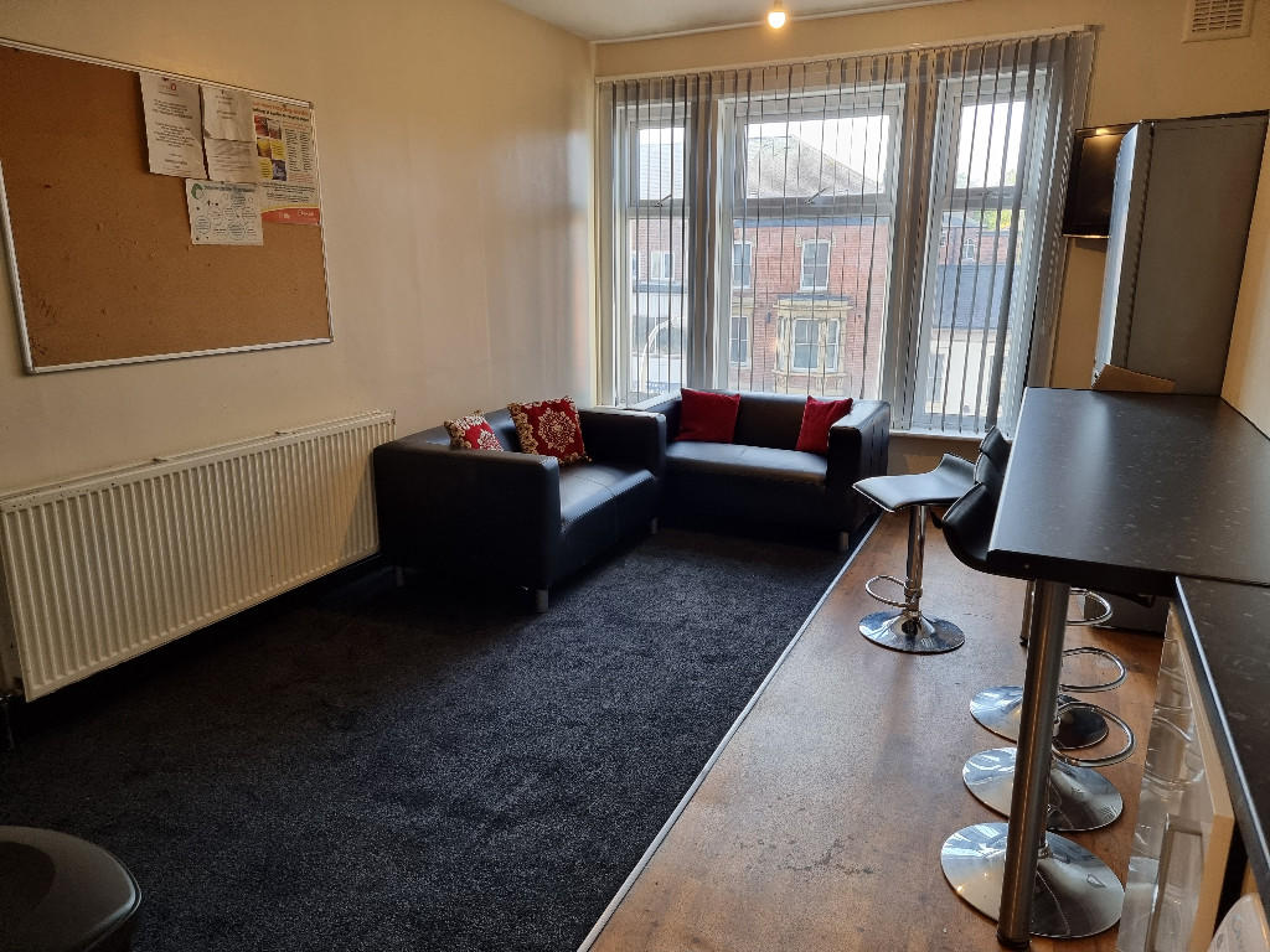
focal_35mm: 24
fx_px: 881
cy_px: 476
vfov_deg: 56.8
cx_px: 635
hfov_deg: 71.6
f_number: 1.8
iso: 125
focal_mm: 6.7
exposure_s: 1/100
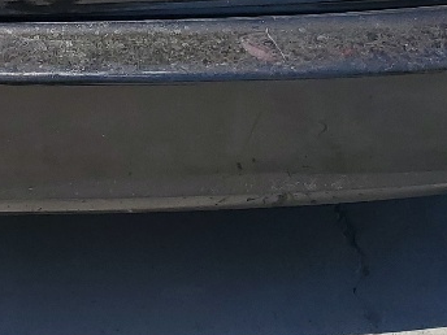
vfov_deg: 12.1
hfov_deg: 16.2
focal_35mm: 121
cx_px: 91
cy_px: -12
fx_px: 1562
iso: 50
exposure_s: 1/3333
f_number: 1.5
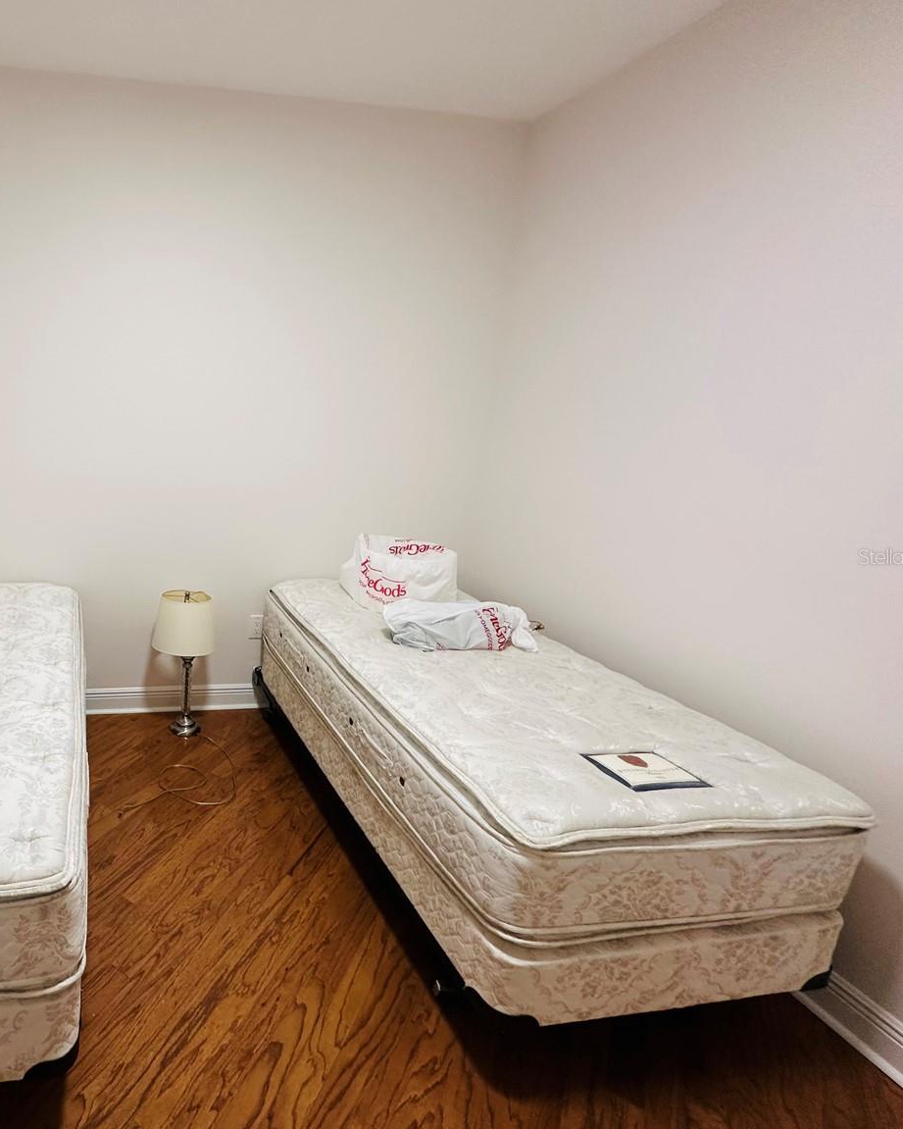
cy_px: 556
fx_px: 635
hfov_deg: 64.0
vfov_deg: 83.3
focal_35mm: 19
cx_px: 167
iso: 160
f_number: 2.2
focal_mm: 2.22
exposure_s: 1/60
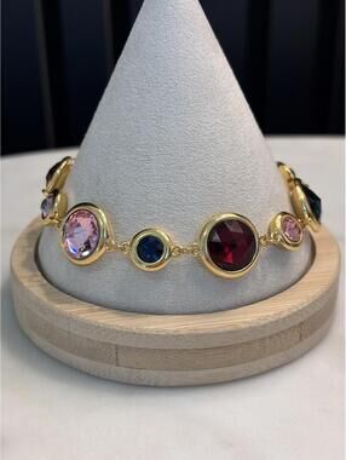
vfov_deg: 36.8
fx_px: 691
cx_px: 173
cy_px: 230
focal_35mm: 52
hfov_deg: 28.1
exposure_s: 1/60
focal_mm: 5.96
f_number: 1.6
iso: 64
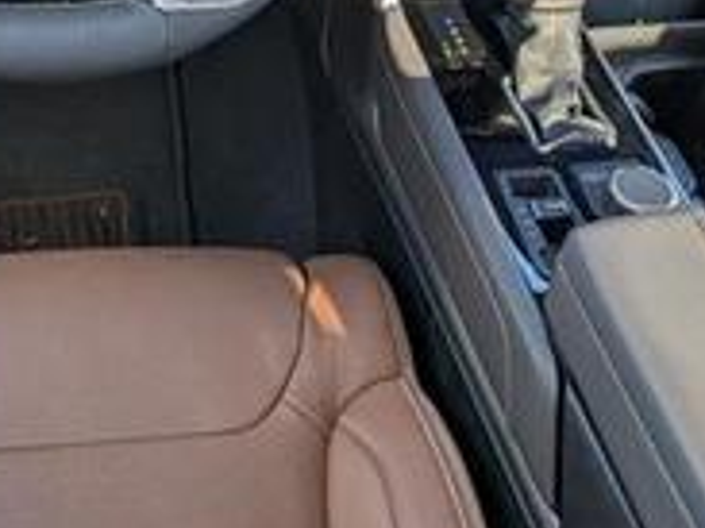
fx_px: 1343
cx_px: 116
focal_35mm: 66
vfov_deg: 21.1
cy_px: -58
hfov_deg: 28.6
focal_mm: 6.9
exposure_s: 1/200
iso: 43
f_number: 1.68
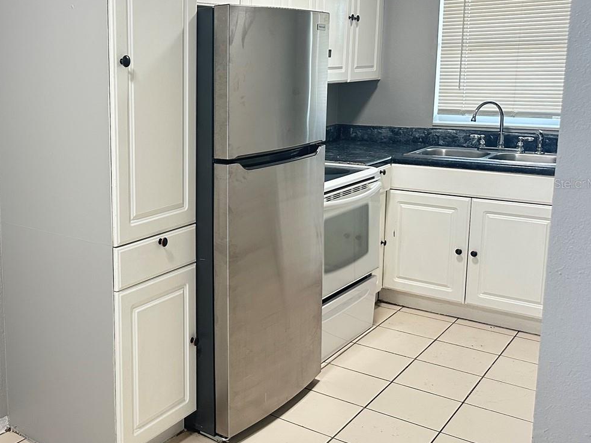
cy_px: 183
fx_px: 666
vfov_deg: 36.7
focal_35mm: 39
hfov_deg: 45.8
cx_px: 131
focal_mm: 6.86
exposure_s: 1/60
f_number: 1.78
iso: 250
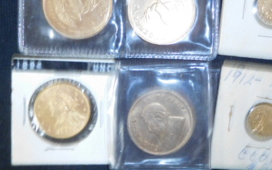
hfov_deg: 51.3
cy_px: 64
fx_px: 282
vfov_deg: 33.4
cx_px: 157
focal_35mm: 38
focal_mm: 4.5
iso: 400
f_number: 6.8
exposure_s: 1/3
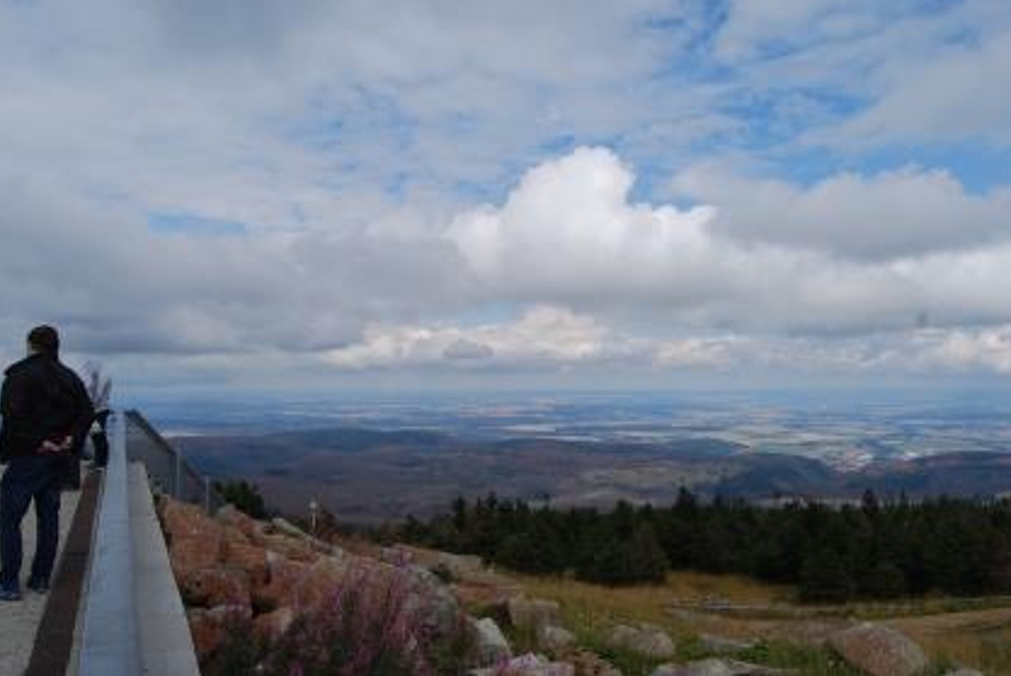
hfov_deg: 63.6
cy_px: 315
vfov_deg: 45.0
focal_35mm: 29
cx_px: 497
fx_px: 815
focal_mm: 18
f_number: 10
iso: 100
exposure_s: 1/250
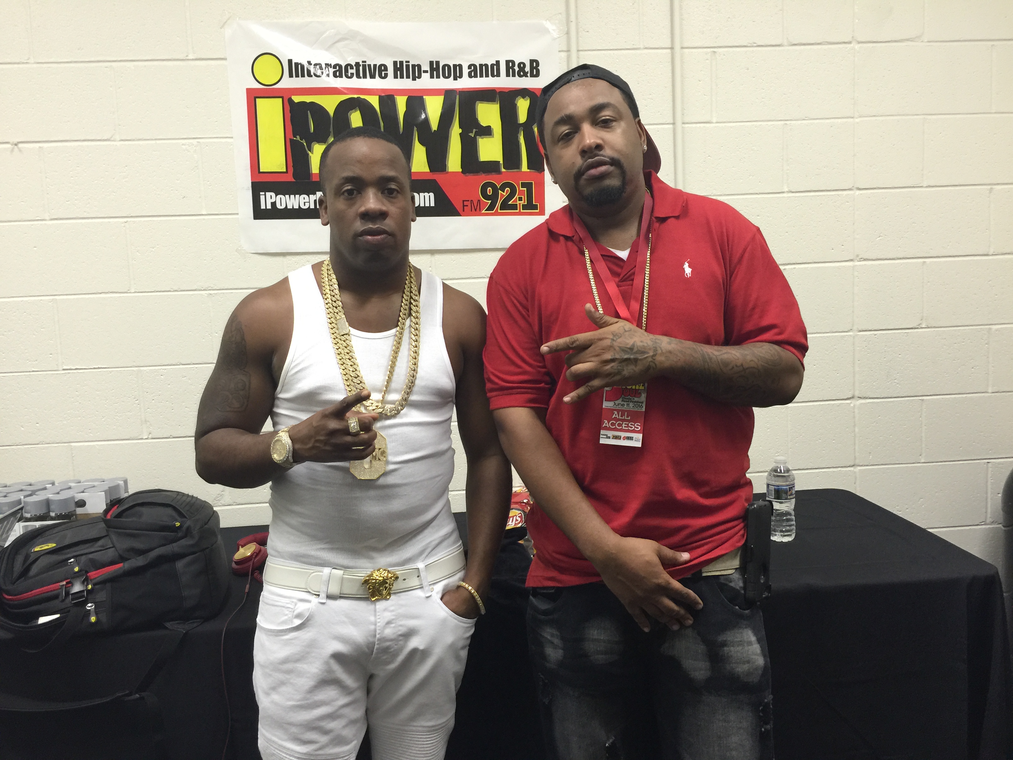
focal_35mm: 29
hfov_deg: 61.7
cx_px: 506
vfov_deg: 48.2
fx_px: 849
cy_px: 380
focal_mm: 4.15
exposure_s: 1/15
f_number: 2.2
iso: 80
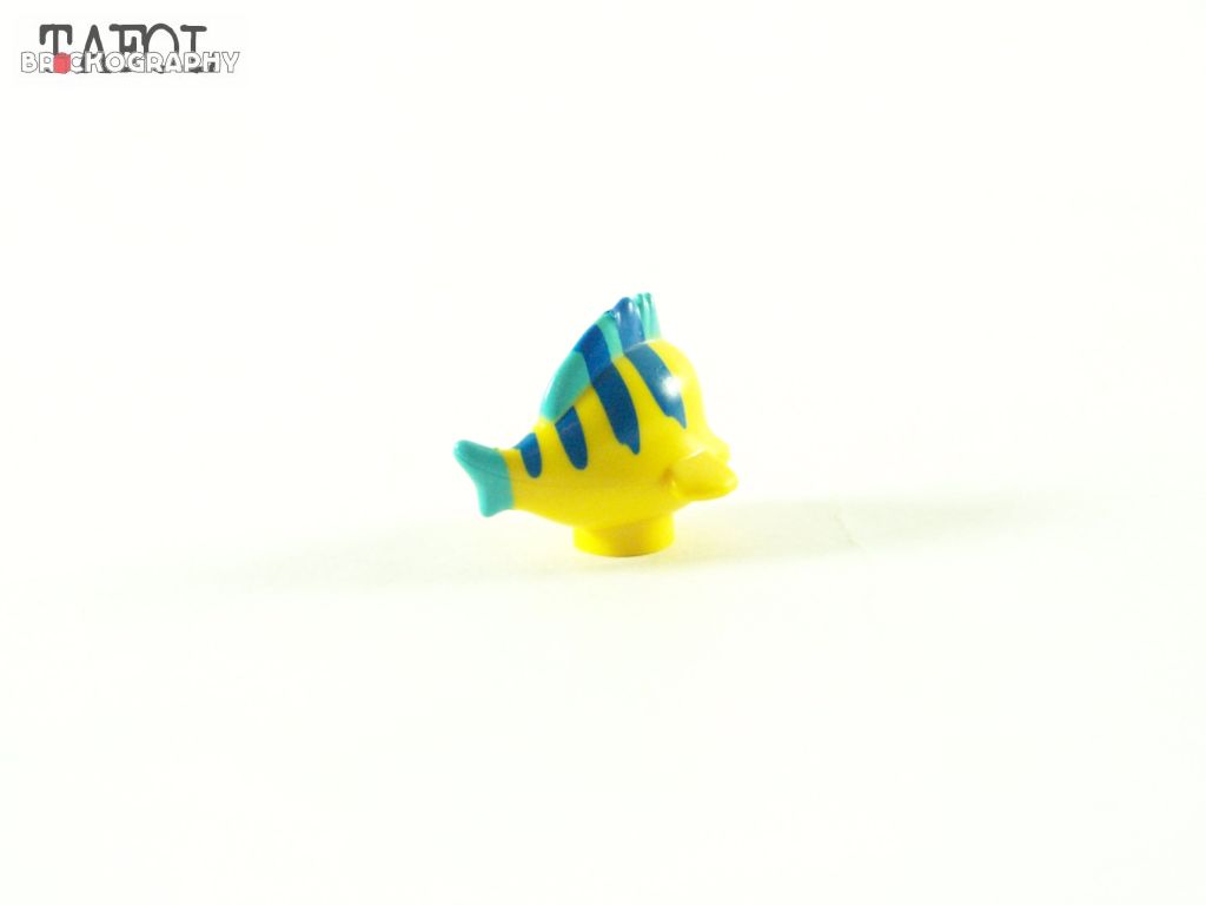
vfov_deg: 14.1
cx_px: 603
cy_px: 452
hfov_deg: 18.7
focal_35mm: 105
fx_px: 3658
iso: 400
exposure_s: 1/60
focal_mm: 17.5
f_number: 3.6
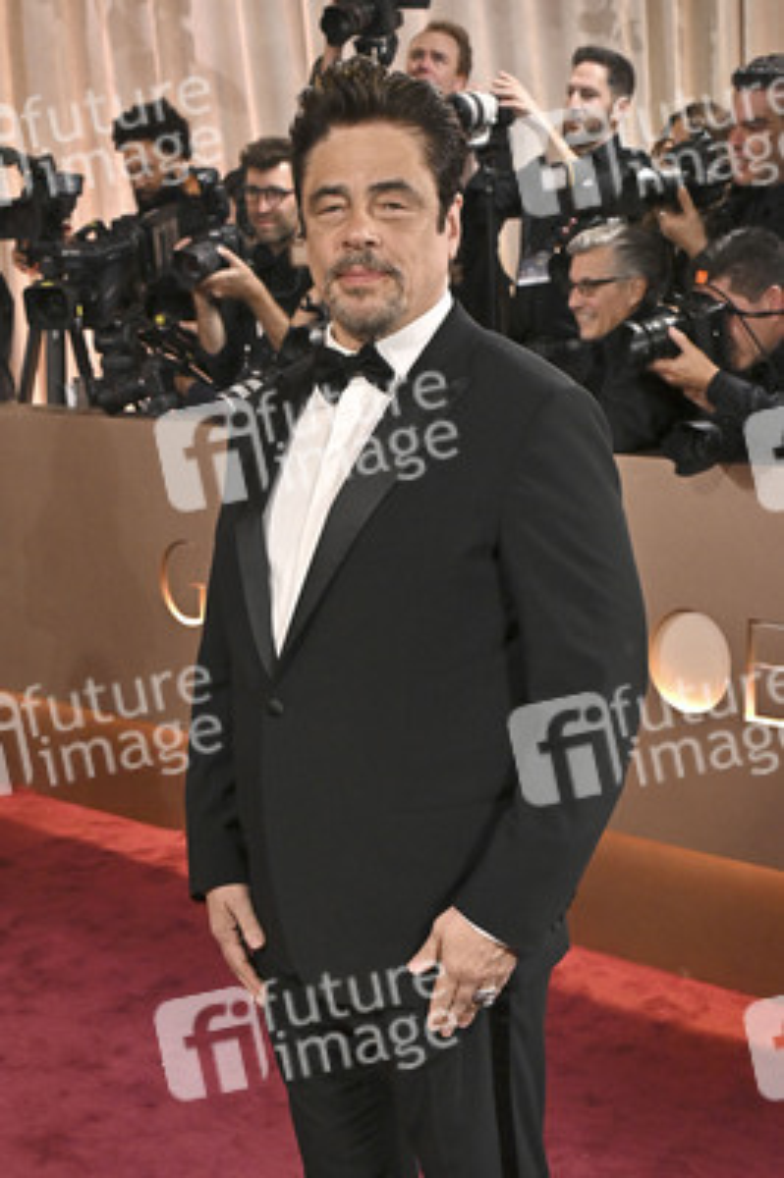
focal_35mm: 37
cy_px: 589
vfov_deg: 51.9
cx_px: 392
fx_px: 1211
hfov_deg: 35.9
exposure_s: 1/320
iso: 2500
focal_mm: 37
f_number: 5.6
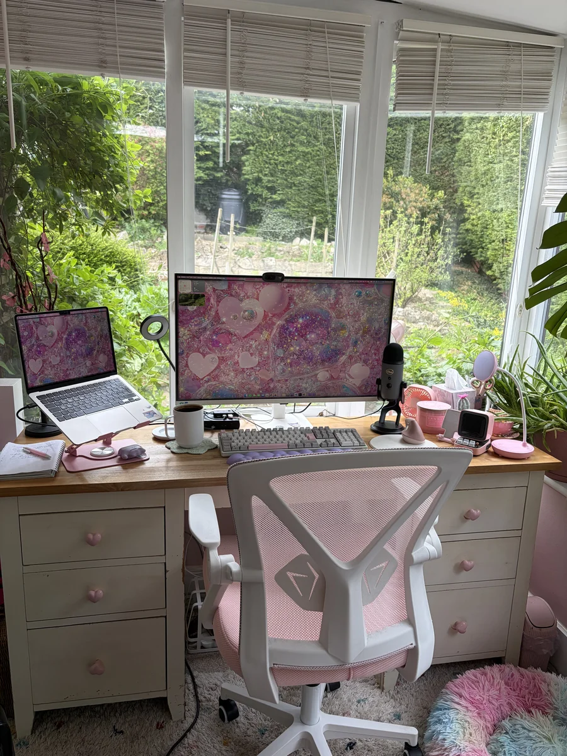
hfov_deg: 53.1
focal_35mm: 26
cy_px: 378
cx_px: 284
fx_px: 568
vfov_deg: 67.3
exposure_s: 1/122
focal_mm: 5.96
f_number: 1.6
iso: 32
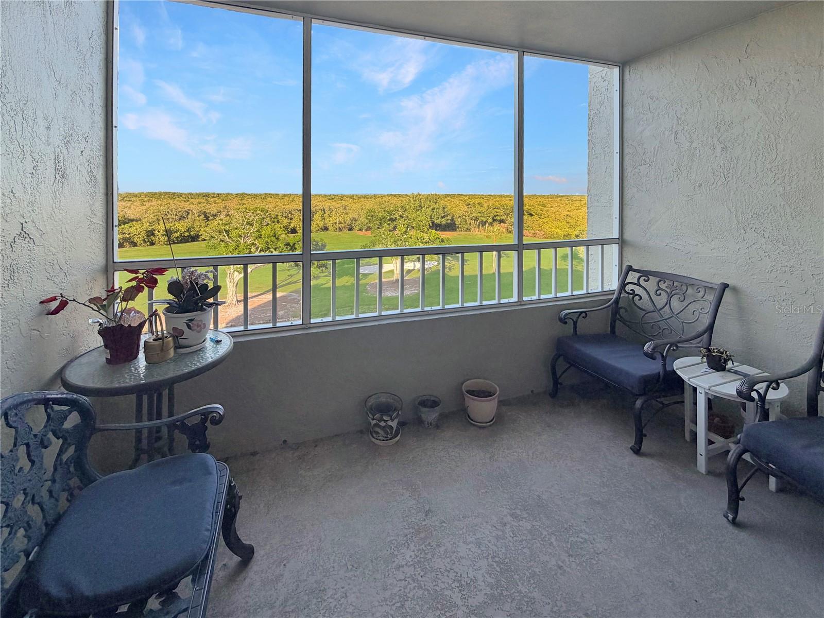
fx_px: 333
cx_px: 412
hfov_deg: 102.1
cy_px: 309
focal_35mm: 14
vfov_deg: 85.7
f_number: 2.2
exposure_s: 1/502
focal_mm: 2.22
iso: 50
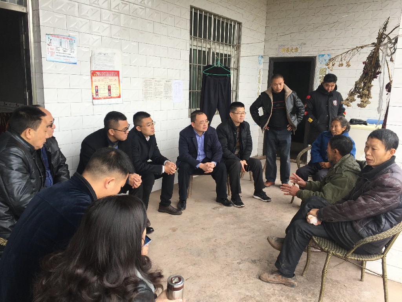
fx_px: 337
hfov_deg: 61.7
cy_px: 151
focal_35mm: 29
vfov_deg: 48.2
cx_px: 201
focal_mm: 4.15
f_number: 2.2
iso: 32
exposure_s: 1/100
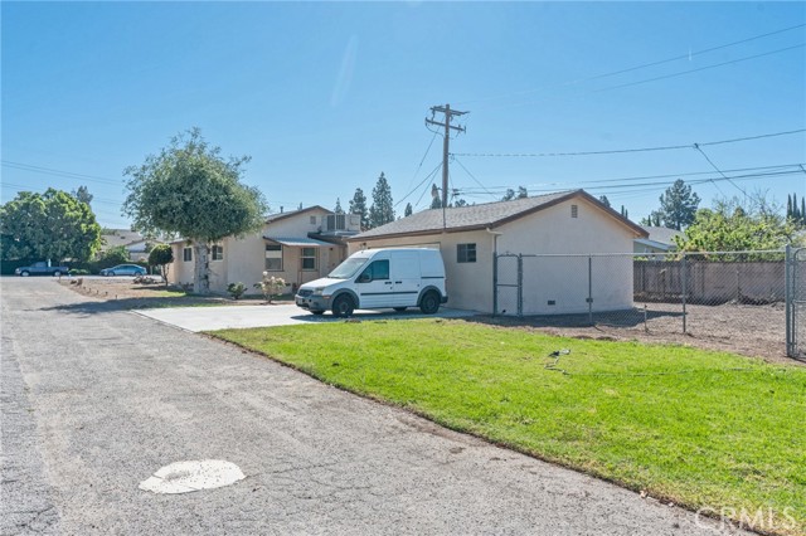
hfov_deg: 71.5
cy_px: 268
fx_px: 559
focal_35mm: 25
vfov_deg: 51.2
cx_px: 403
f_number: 8
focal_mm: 25
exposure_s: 1/800
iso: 125
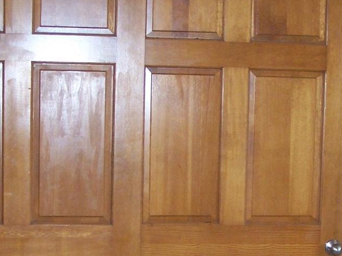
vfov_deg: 15.7
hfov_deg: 20.7
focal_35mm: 94
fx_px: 929
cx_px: 260
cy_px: 188
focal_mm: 6.3
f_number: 2.8
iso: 140
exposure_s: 1/60
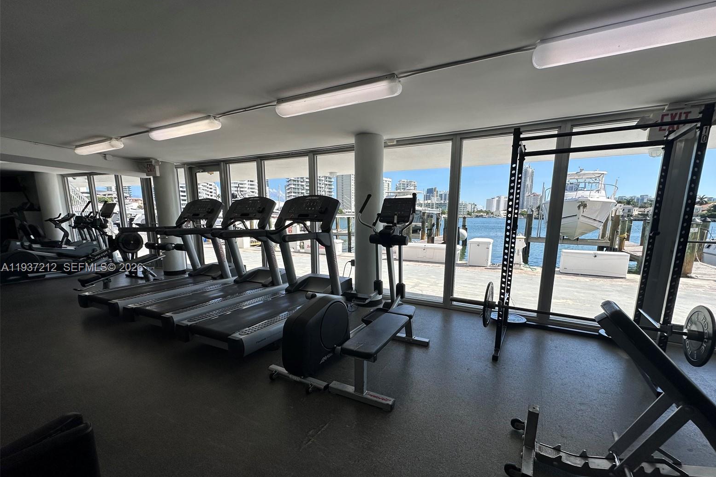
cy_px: 268
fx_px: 298
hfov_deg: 100.4
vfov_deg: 77.0
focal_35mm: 15
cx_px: 368
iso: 40
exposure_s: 1/584
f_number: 2.2
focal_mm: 2.22
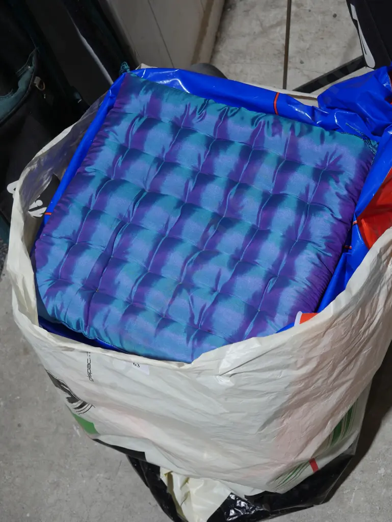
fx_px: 815
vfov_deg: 35.5
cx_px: 196
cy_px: 261
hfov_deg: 27.1
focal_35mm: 54
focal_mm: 27
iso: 400
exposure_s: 1/60
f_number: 5.3
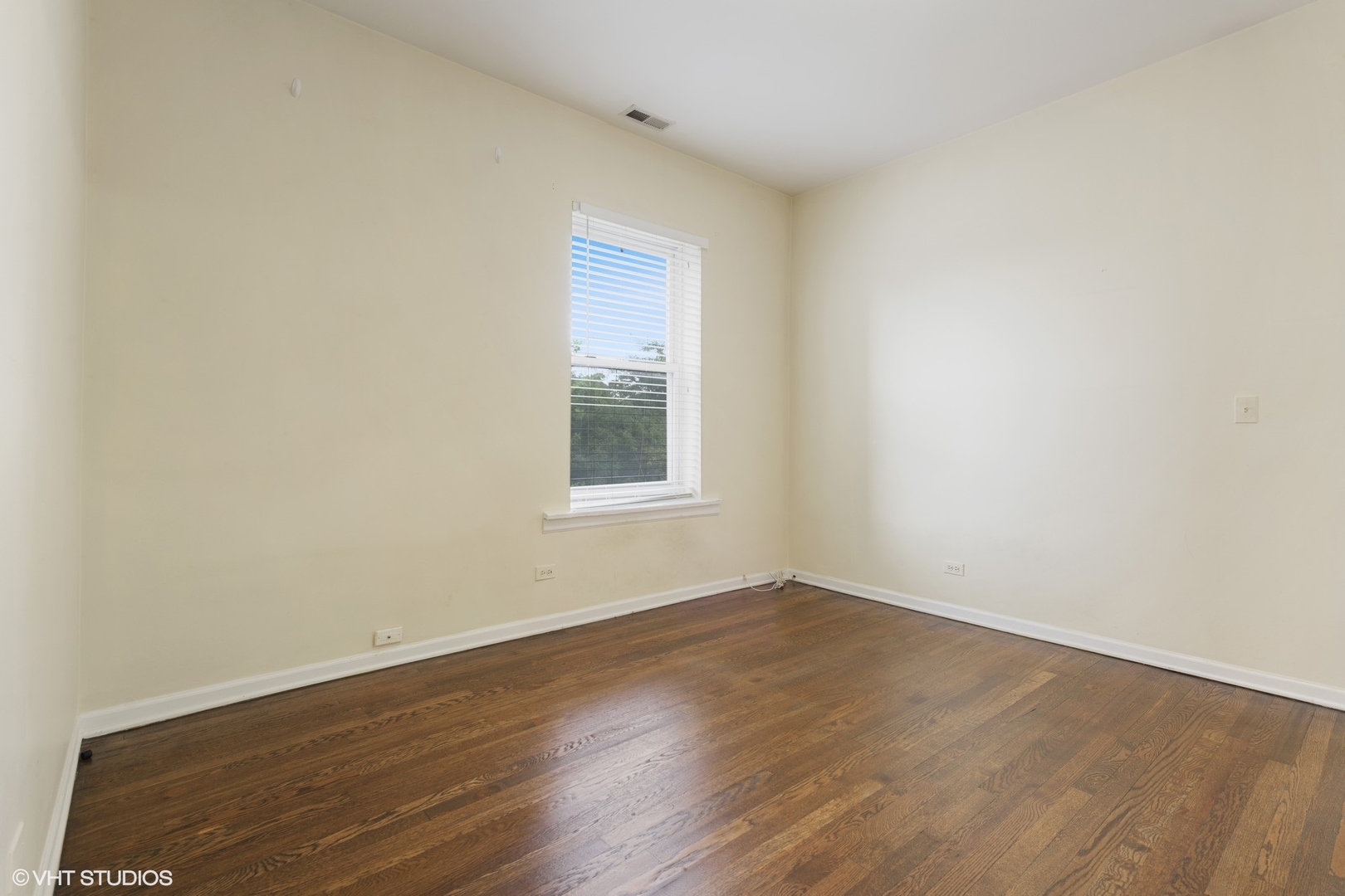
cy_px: 448
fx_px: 598
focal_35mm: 16
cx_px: 672
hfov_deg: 96.7
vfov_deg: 73.7
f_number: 8
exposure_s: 2
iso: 200
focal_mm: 16
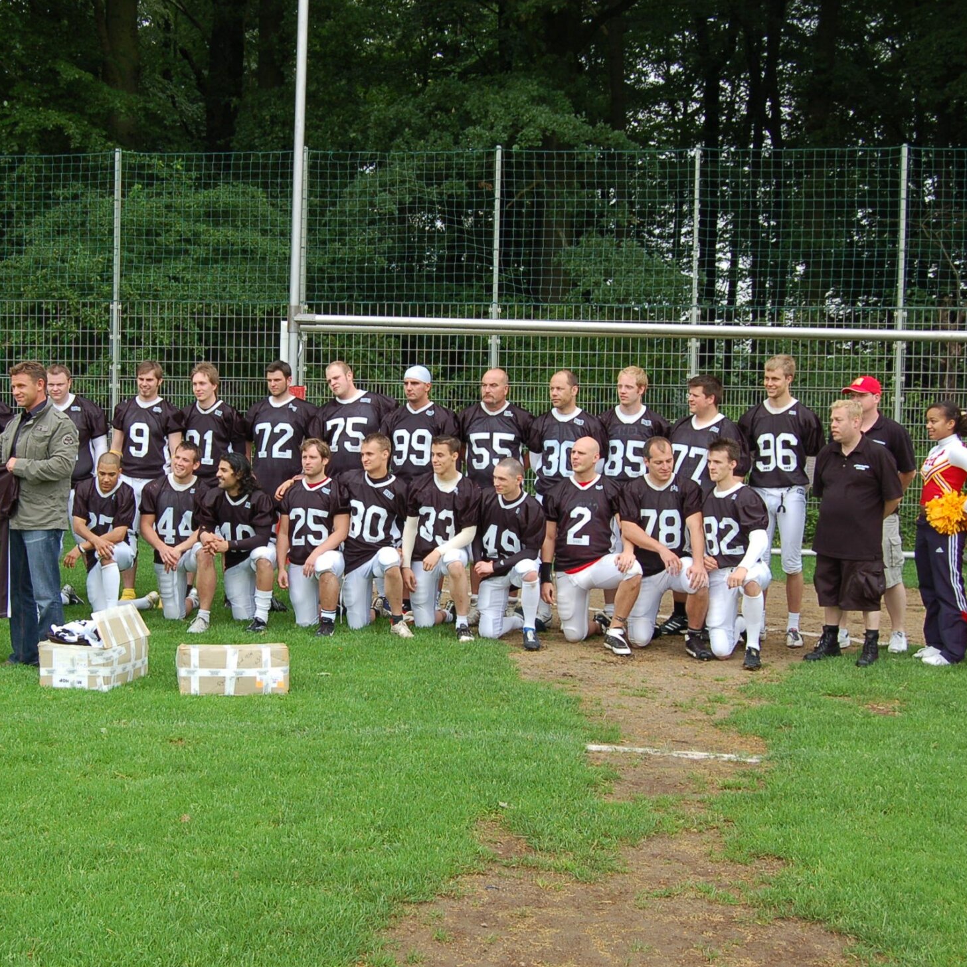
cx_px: 353
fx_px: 1580
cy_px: 484
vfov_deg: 34.0
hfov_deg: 33.8
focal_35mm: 50
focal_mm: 26
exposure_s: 1/125
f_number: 5.6
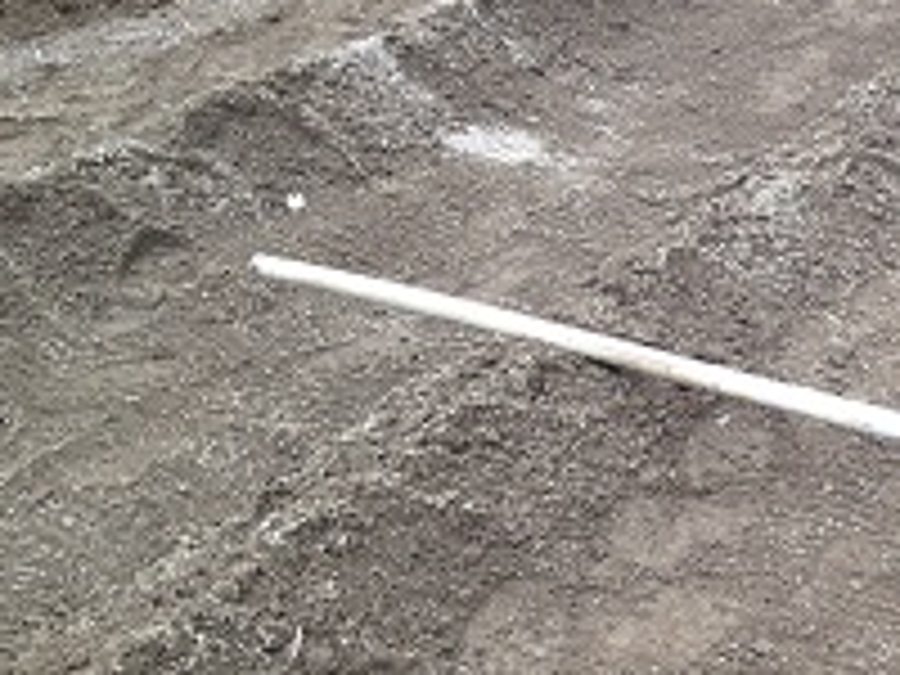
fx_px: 1820
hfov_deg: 26.6
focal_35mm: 70
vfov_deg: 20.9
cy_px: 234
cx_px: 860
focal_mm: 4.28
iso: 50
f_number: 2.4
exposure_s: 1/216
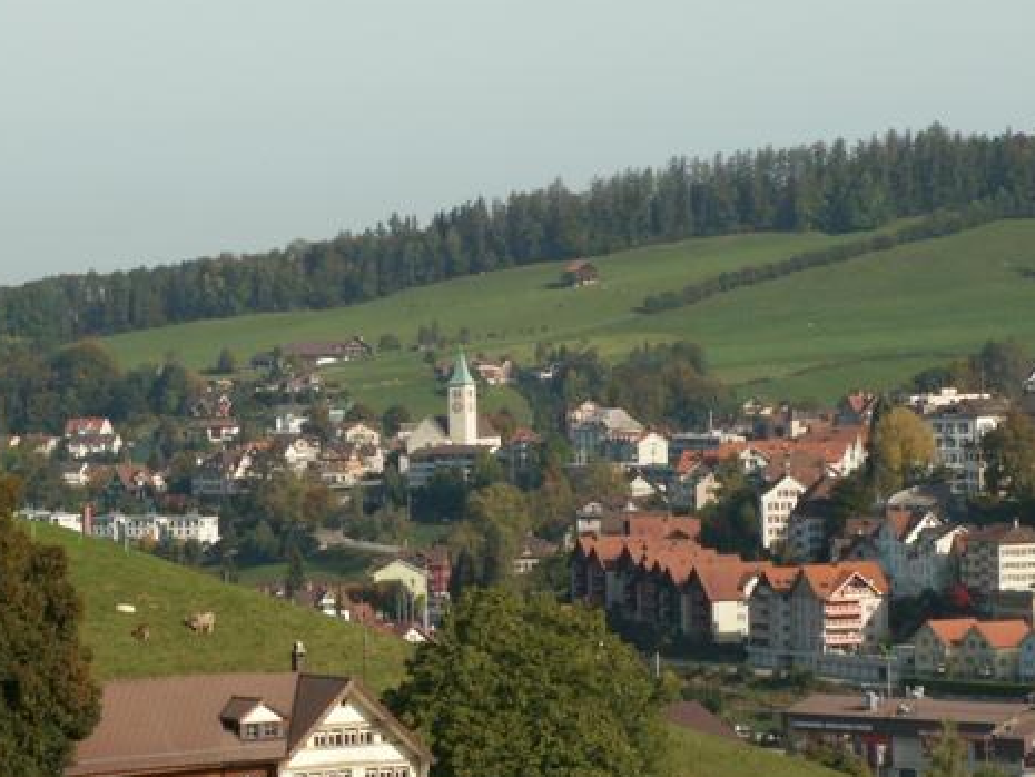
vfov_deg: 8.4
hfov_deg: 11.2
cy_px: 450
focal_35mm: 176
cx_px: 434
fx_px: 5264
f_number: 8
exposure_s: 1/125
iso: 50
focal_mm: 20.98
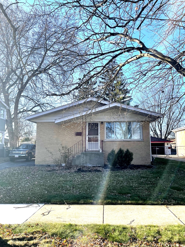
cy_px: 124
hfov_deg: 53.1
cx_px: 92
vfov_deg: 67.3
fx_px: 185
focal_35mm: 26
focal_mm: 4.2
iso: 32
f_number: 1.6
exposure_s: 1/1511
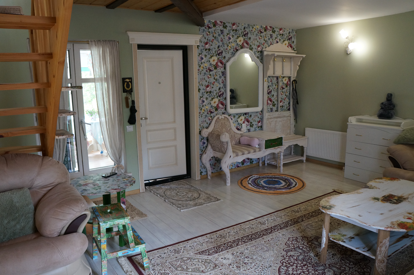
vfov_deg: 47.8
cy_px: 138
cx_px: 207
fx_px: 310
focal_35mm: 27
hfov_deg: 67.4
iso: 1250
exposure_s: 1/60
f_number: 5.6
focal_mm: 18
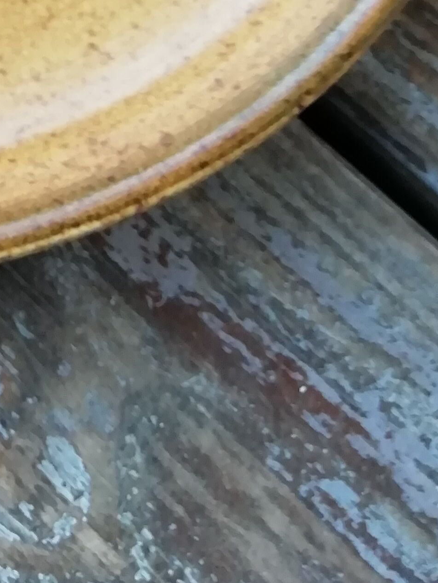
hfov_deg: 15.9
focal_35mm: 85
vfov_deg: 19.7
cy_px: -316
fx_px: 1434
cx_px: -231
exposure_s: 1/33.3
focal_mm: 3.21
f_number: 2.2
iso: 80
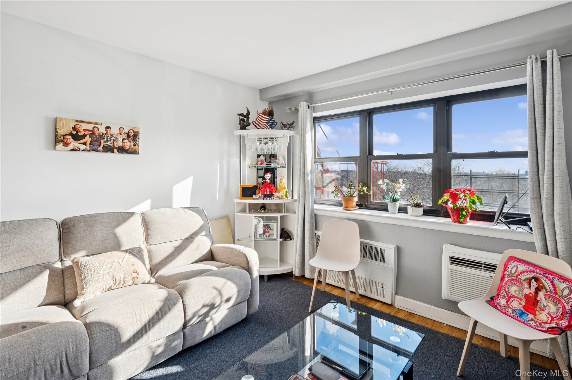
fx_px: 262
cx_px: 286
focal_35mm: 16
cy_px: 190
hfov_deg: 95.0
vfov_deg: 72.0
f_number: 11
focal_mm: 16.5
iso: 200
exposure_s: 1/40
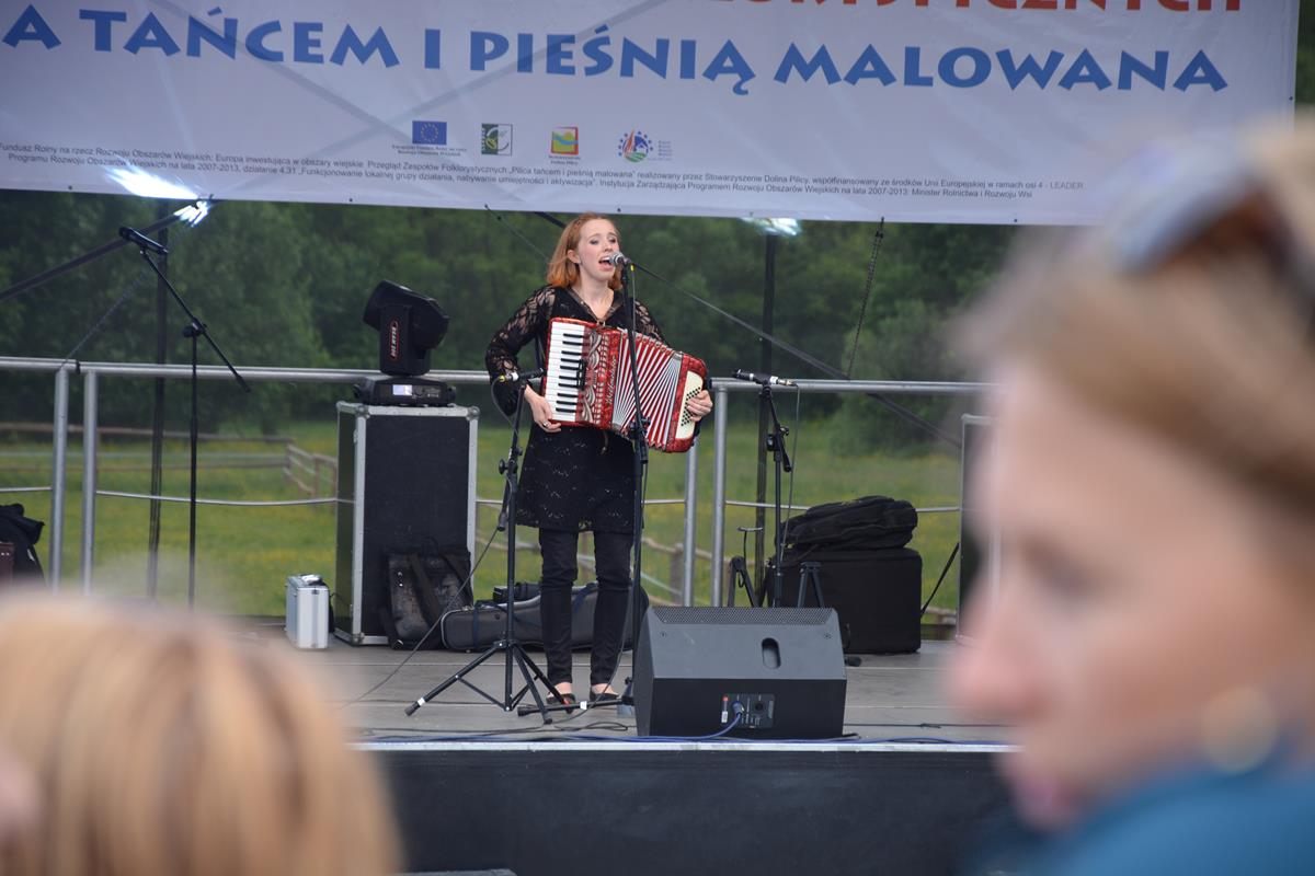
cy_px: 438
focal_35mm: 158
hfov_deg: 13.0
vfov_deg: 8.7
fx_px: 5753
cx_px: 658
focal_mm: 105
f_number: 5.6
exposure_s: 1/125
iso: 400
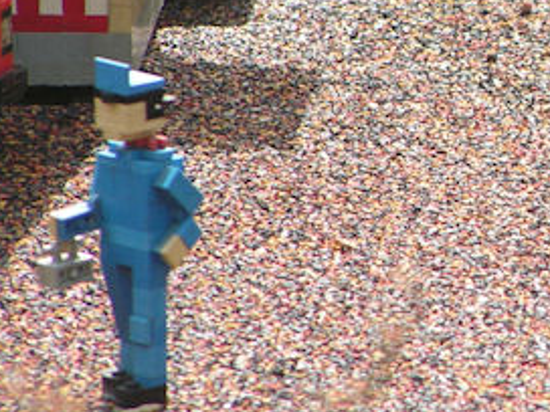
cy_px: 21
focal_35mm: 954
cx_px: 594
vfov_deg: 1.6
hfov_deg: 2.1
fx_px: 15158
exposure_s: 1/400
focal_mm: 63
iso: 50
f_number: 3.7
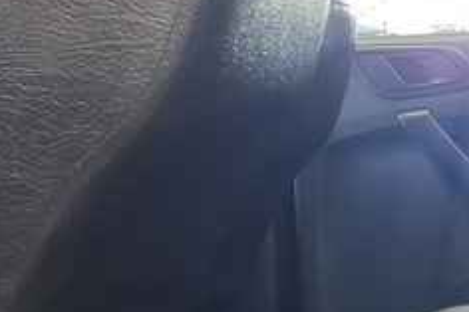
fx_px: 1354
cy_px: 258
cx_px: 566
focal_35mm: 104
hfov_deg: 18.6
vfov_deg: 13.1
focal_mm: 6.25
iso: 500
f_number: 1.7
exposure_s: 1/100
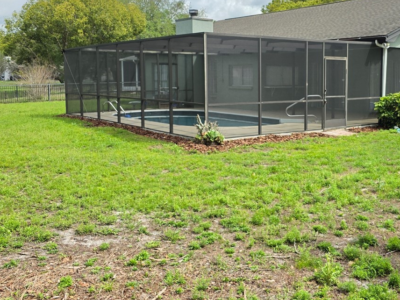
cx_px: 302
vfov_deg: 33.4
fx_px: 497
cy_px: 104
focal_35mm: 43
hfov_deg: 42.5
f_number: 1.7
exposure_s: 1/3246
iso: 80
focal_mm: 6.3
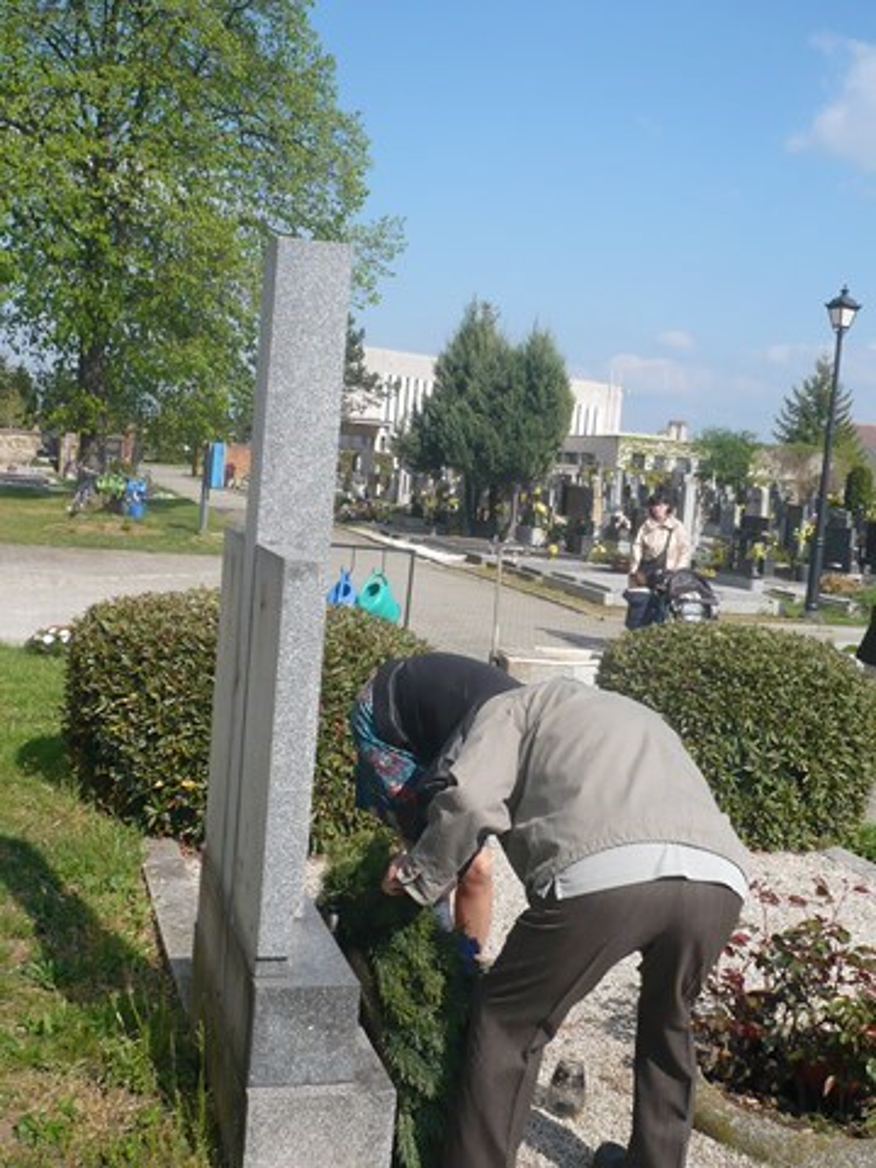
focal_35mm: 41
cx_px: 438
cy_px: 584
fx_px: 1383
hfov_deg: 35.1
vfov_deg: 45.8
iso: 100
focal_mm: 5.8
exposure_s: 1/250
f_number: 8
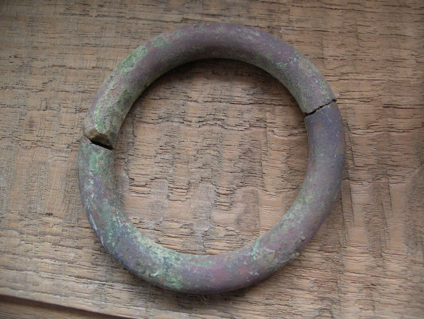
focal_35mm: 37
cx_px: 212
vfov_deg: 38.7
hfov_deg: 50.1
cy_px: 160
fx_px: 453
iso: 200
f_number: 2.8
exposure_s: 1/25
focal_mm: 7.8
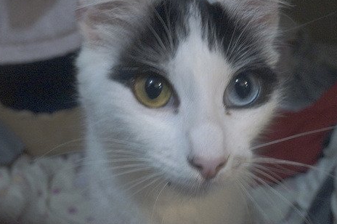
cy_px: 113
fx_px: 529
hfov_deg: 35.4
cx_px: 161
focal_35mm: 57
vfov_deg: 23.9
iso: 3200
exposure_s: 1/20
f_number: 13
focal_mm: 35
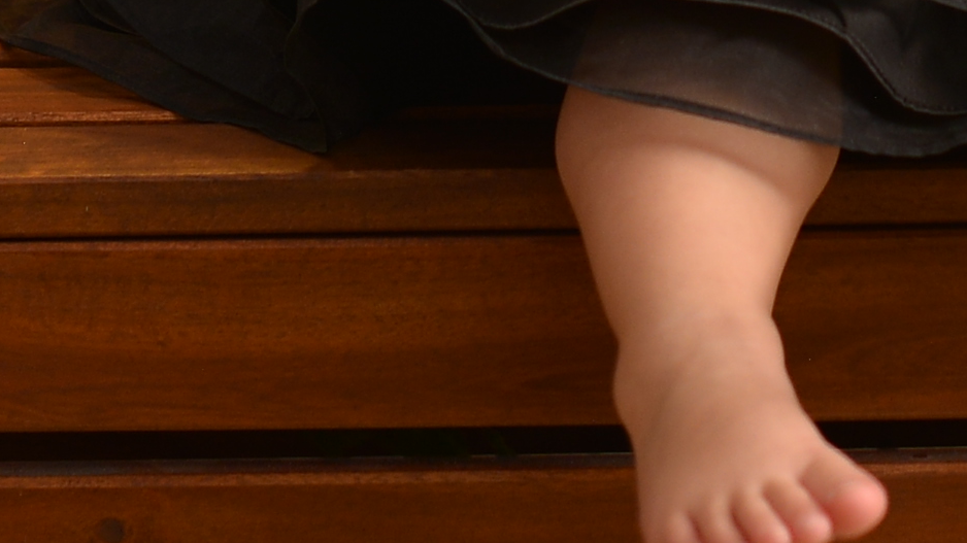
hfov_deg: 8.5
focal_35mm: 252
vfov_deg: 4.7
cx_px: 893
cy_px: -827
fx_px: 6460
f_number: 2.5
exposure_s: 1/125
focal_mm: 50
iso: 200
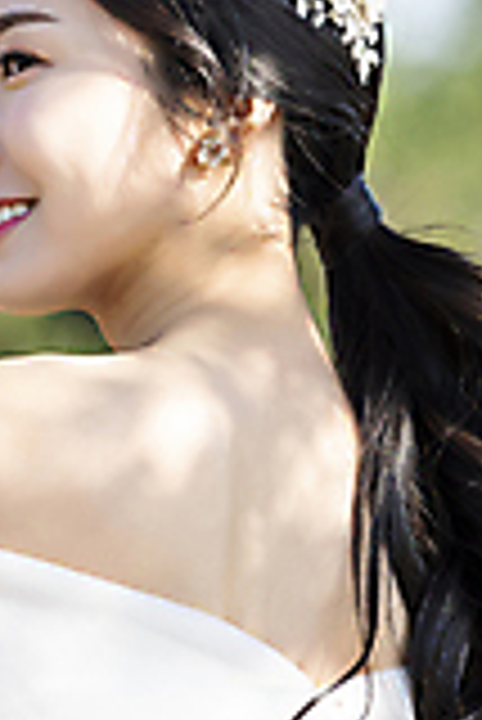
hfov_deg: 2.8
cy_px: 194
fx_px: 10039
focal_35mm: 501
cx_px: 286
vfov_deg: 4.1
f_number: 4.5
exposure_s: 1/800
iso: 400
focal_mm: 200
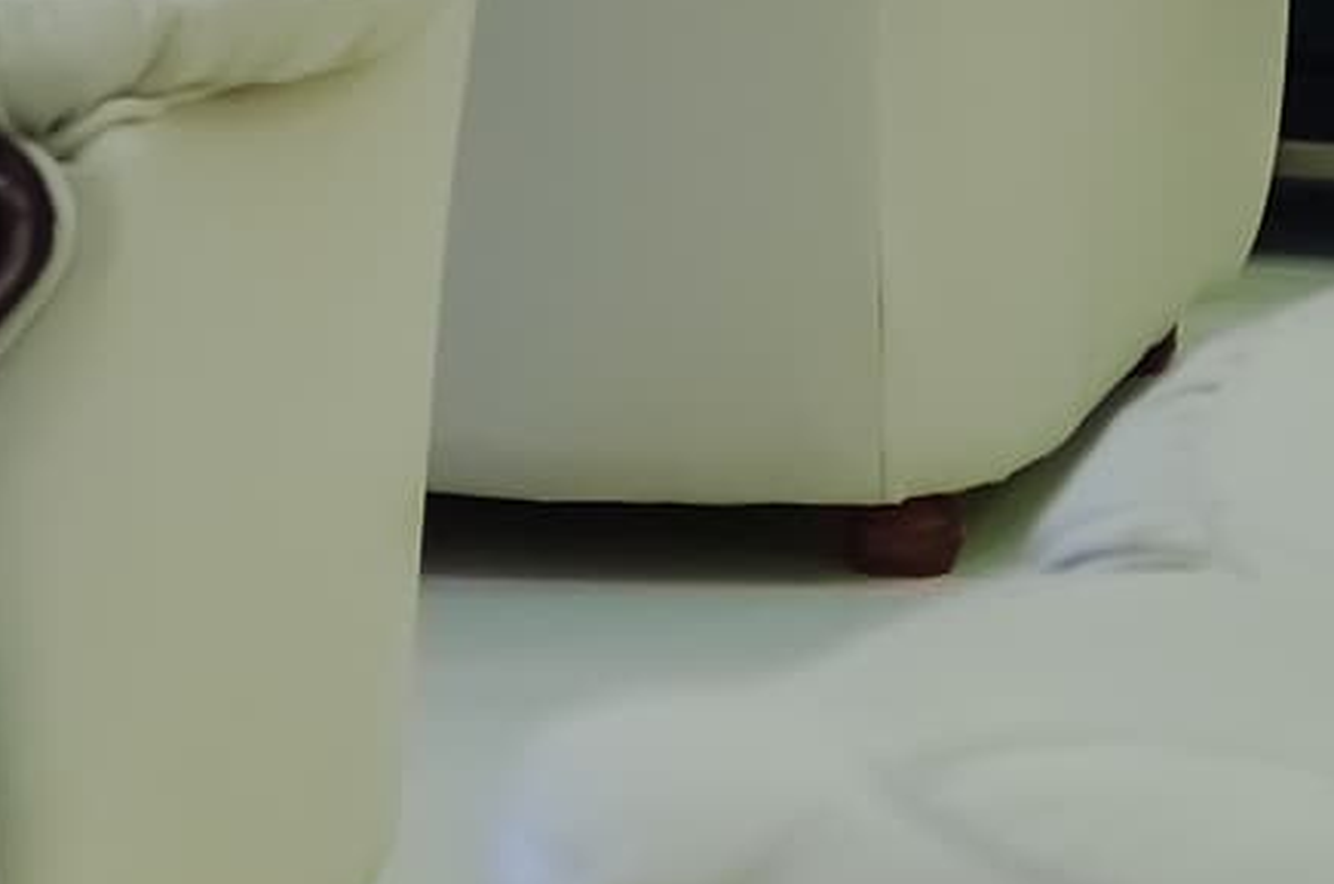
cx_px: 353
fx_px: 8922
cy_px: -929
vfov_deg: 5.5
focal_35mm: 241
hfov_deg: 8.5
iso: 800
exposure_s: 1/400
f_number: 2
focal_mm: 35
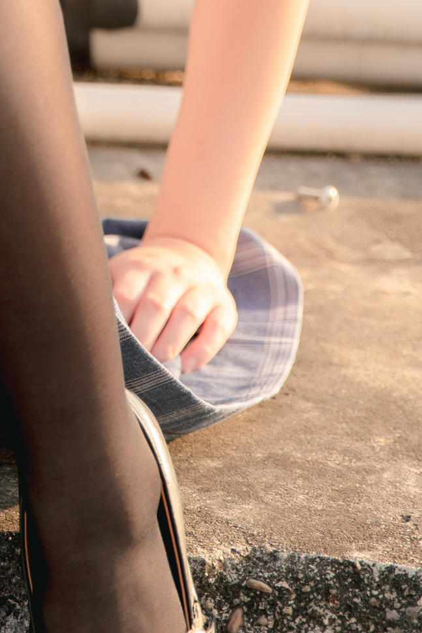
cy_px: -197
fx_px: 4236
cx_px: -235
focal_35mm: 241
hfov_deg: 5.6
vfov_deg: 8.4
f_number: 3.5
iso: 100
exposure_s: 1/250
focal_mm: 59
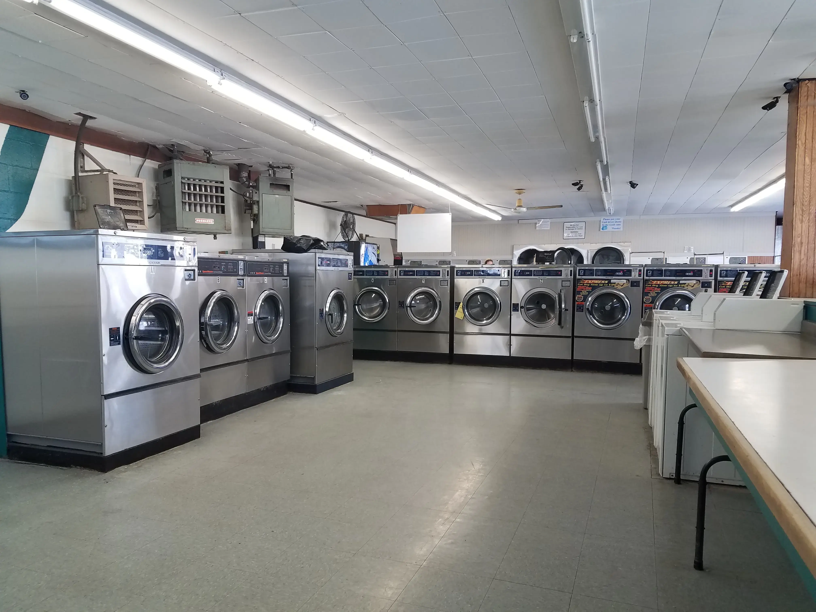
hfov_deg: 67.3
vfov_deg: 53.1
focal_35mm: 26
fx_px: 613
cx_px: 408
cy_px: 306
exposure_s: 1/60
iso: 64
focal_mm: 4.2
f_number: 1.7
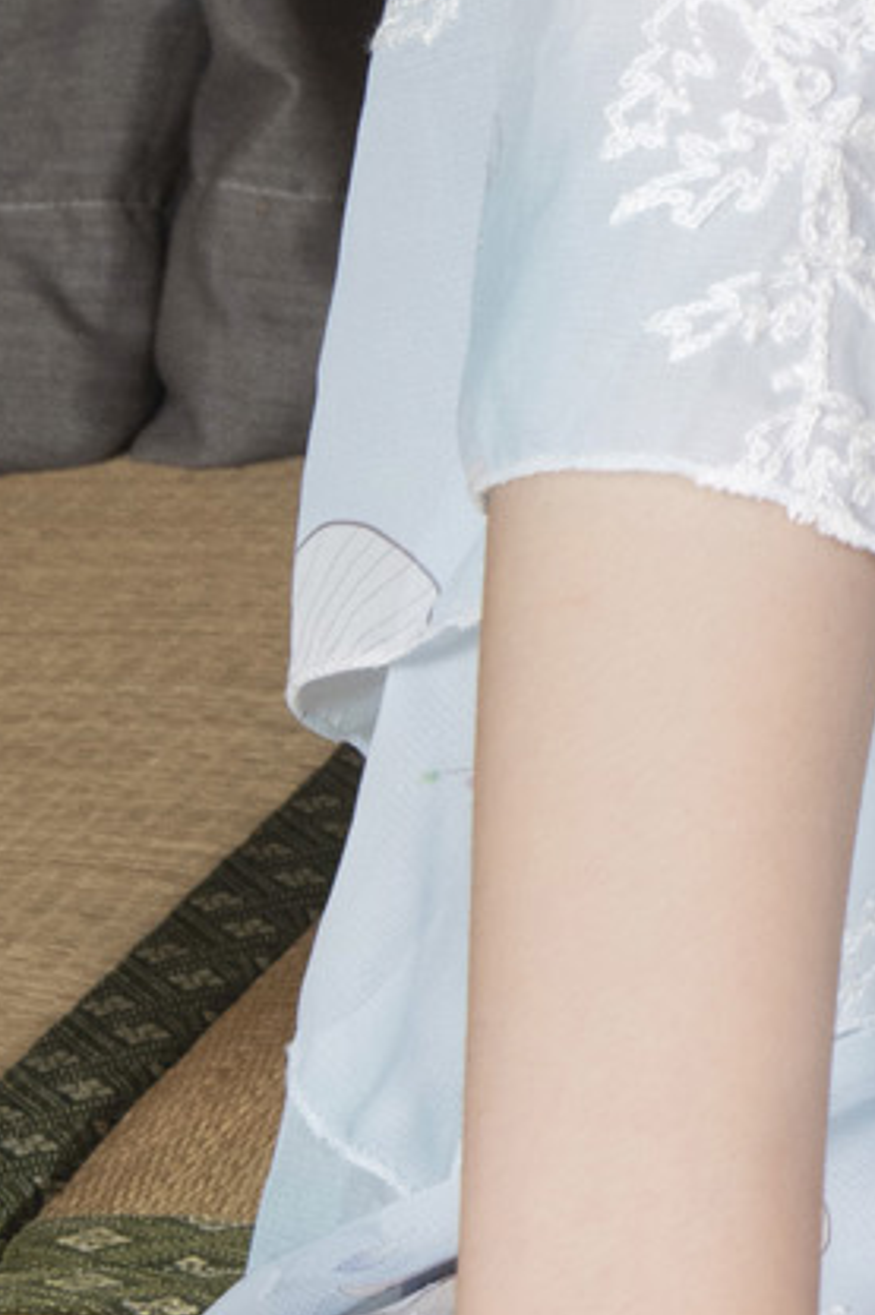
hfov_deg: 3.9
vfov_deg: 5.9
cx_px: 2126
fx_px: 12624
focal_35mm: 346
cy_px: -721
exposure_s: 1/125
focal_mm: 48
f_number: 10
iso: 400
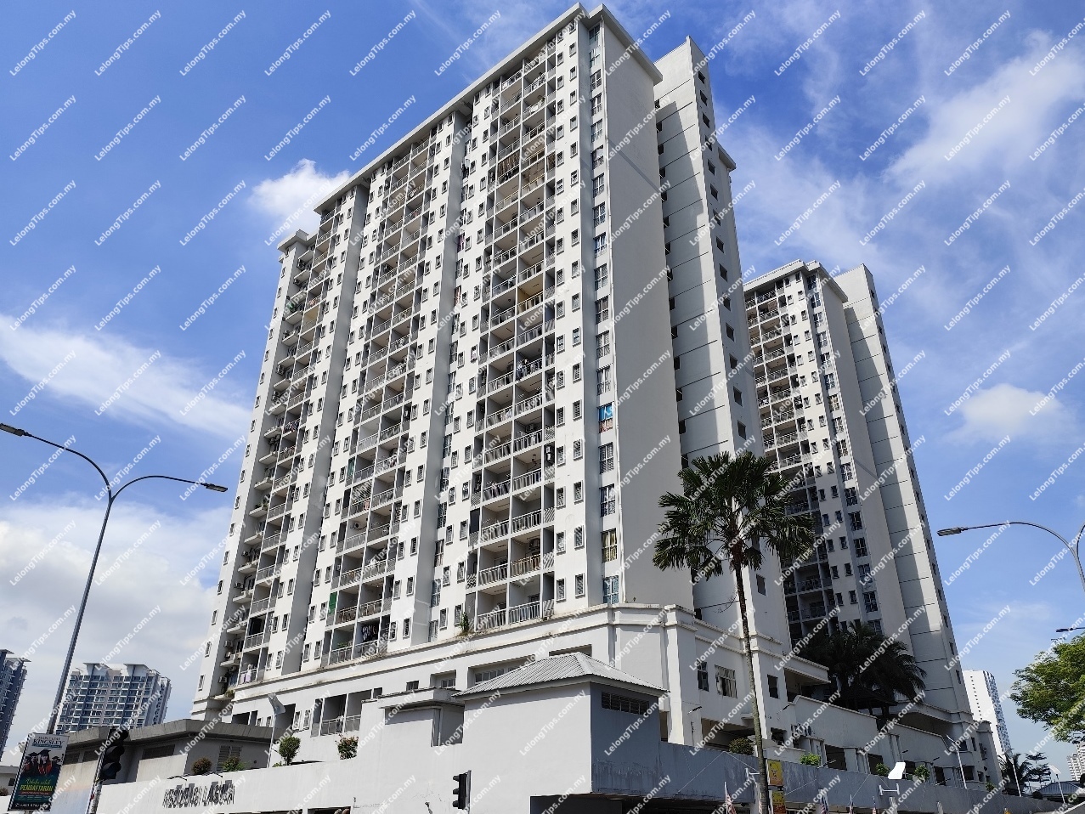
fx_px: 721
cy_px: 407
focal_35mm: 23
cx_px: 542
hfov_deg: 73.9
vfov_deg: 58.9
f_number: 1.65
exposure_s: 1/954
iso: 50
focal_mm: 6.14
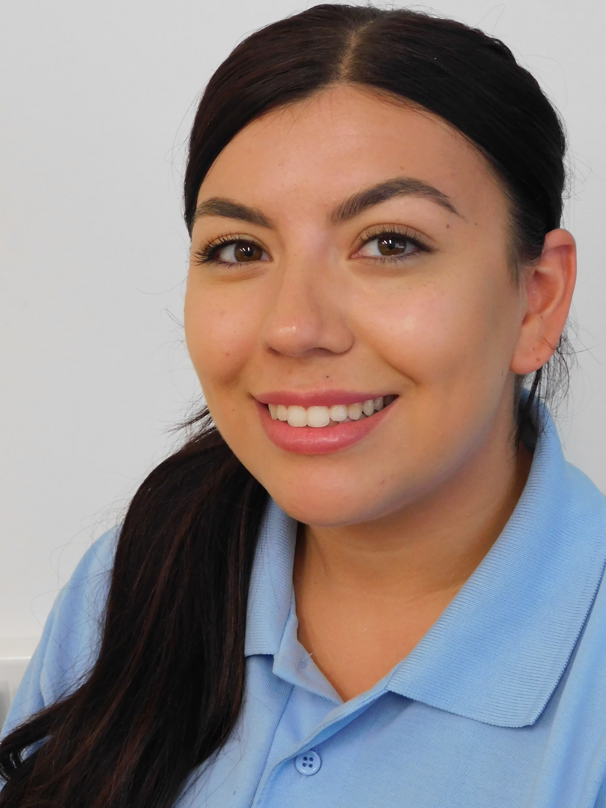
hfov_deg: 20.7
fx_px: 1657
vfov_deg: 27.4
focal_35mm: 71
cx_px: 303
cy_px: 404
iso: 280
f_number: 4.3
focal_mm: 12.6
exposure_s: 1/30
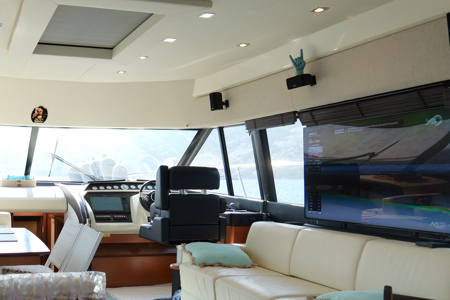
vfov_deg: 34.8
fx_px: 475
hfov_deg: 47.5
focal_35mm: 38
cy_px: 189
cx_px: 81
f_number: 3.5
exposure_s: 1/250
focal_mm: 20
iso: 320
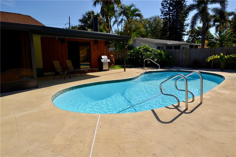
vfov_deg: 59.5
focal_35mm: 21
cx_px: 118
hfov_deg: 81.2
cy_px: 78
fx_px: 138
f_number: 11
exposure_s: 1/200
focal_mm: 14
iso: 100
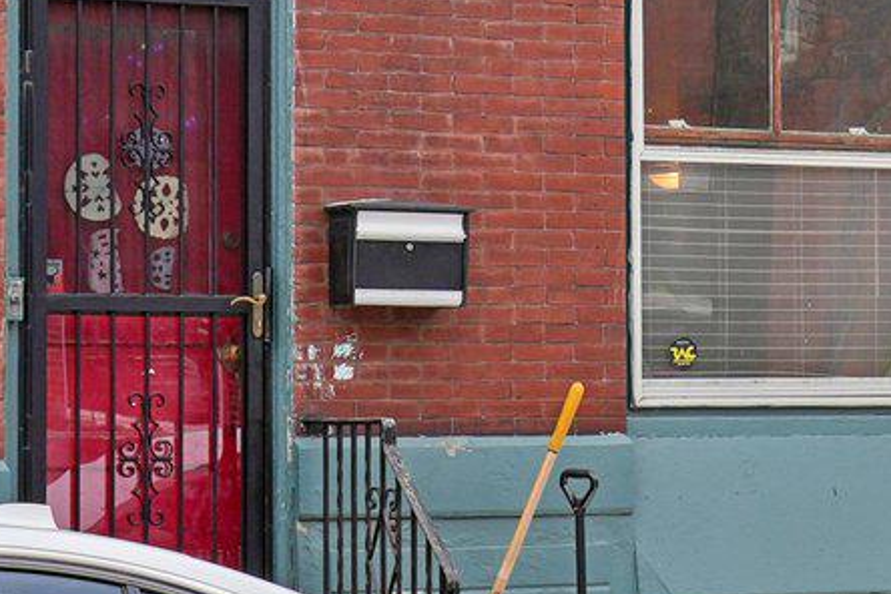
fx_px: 4455
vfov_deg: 7.5
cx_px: 1702
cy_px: -260
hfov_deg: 10.6
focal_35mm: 180
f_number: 8
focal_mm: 39
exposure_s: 1/40
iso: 100
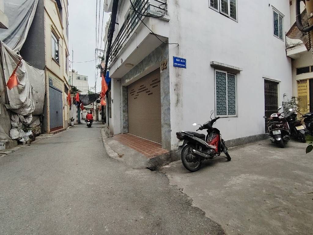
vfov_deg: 74.7
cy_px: 118
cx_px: 156
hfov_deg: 91.0
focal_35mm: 17
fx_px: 154
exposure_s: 1/1000
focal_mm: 1.42
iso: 100
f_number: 2.2
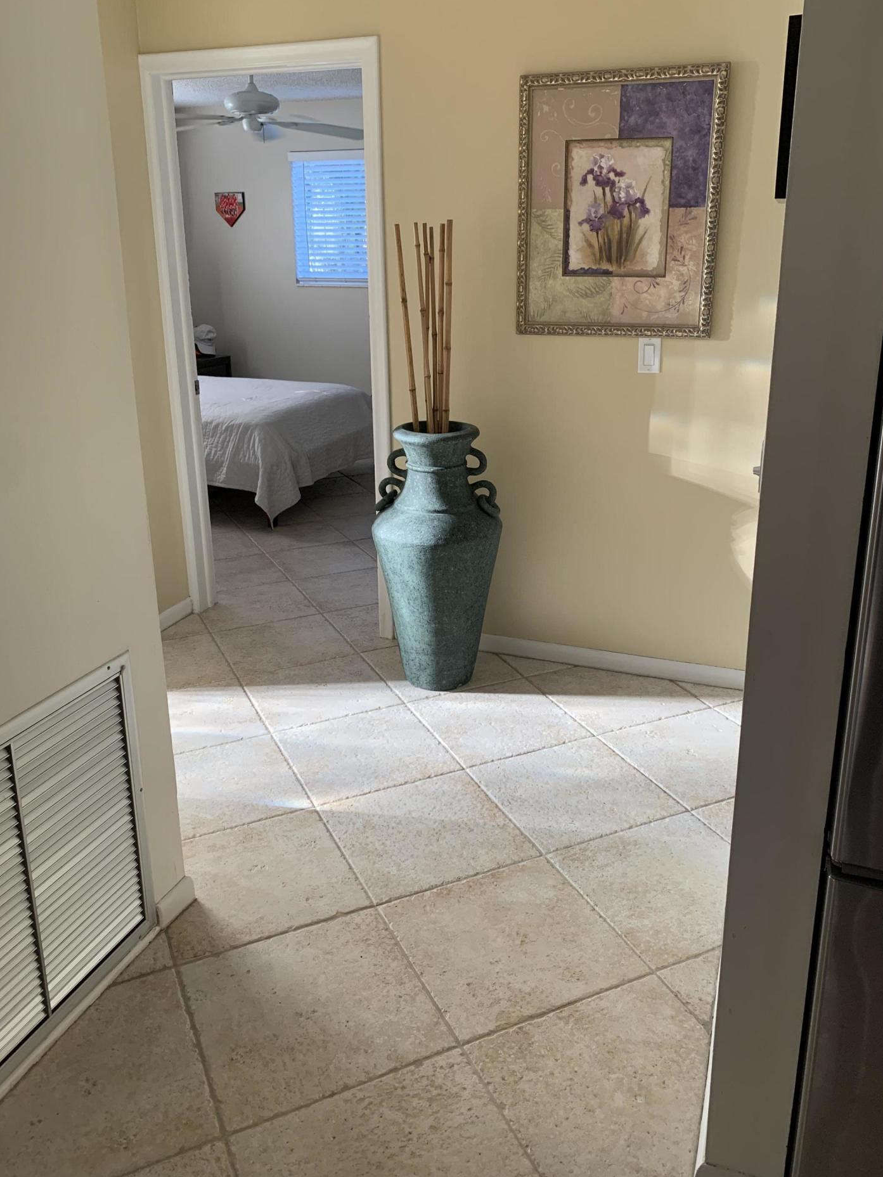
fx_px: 952
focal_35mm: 28
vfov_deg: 63.4
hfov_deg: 49.7
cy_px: 549
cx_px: 454
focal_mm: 4.25
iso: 100
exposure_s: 1/65
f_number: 1.8
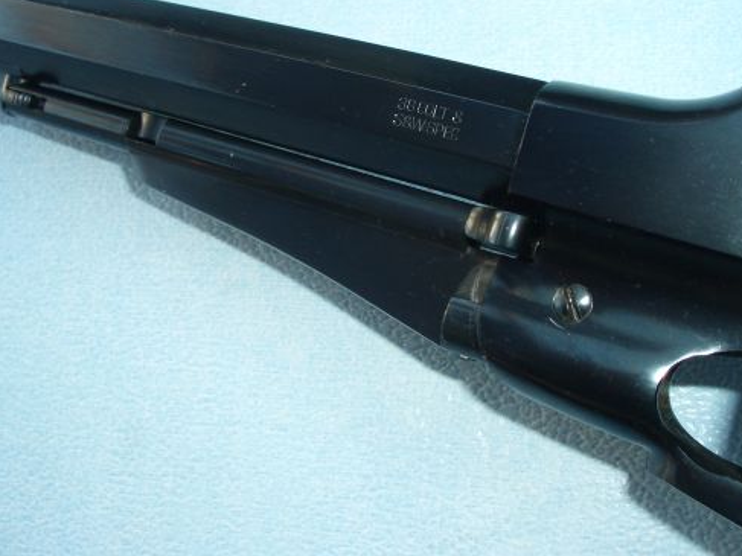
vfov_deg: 31.5
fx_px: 986
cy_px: 264
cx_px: 338
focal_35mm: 46
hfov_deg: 41.2
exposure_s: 1/25
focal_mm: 5.8
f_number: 4.3
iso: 80
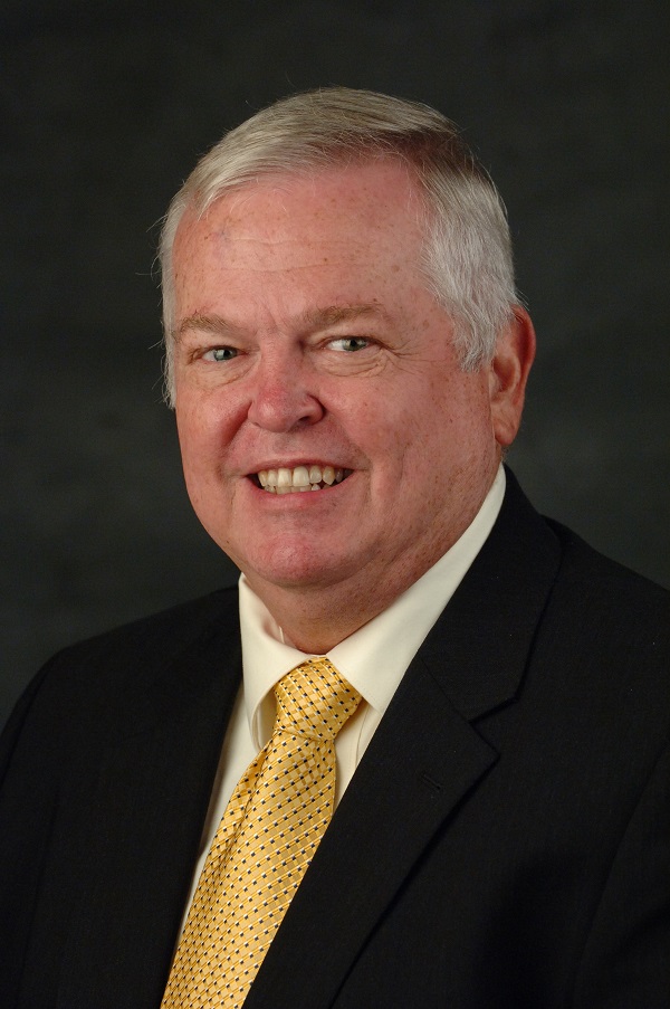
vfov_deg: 11.8
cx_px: 335
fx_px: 4868
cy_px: 504
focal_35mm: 174
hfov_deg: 7.9
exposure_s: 1/125
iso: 800
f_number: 5.6
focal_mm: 116
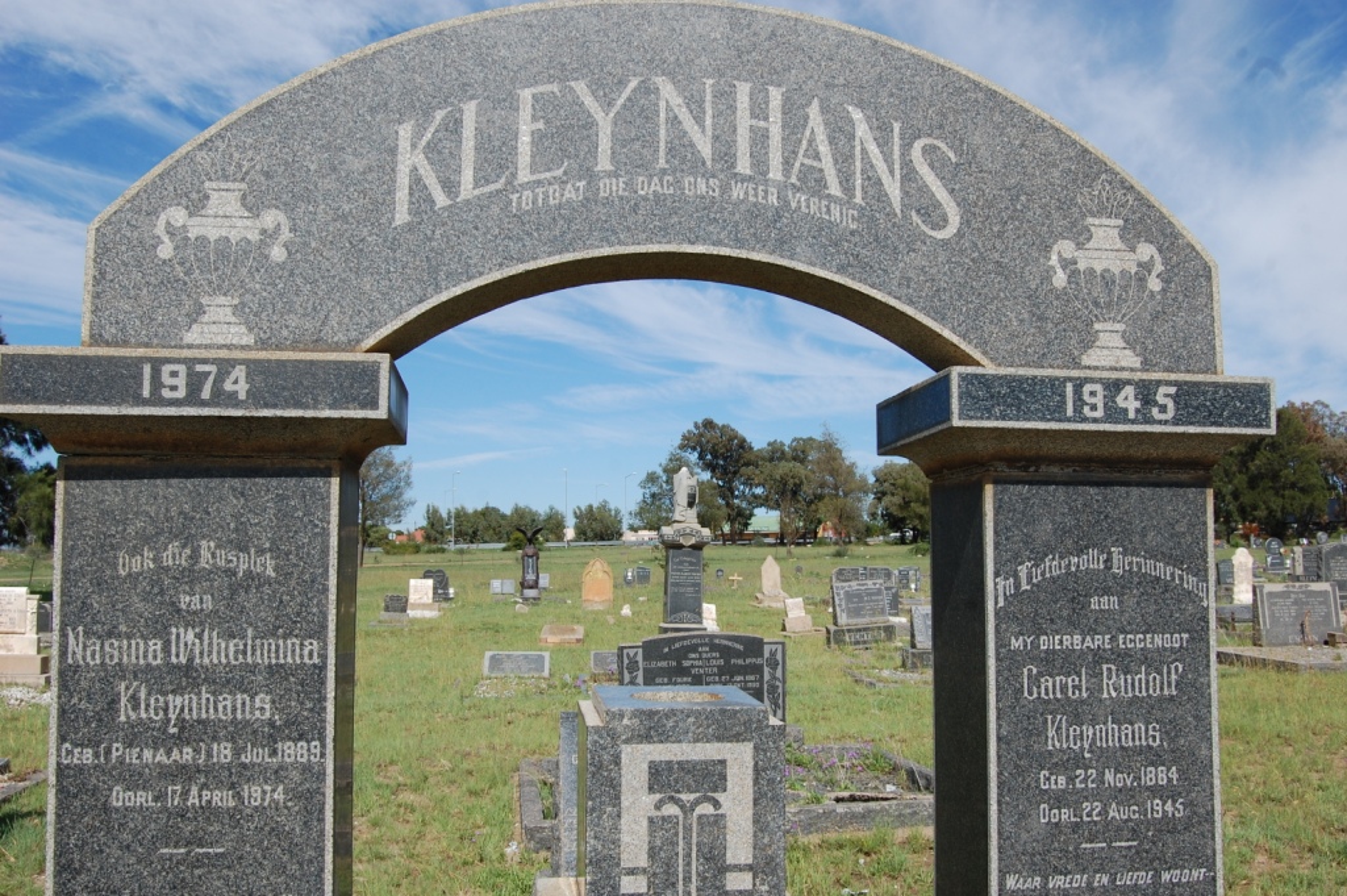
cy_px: 448
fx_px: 1234
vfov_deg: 39.9
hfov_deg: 57.3
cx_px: 674
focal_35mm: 33
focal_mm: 22
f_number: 9
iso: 200
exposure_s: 1/320
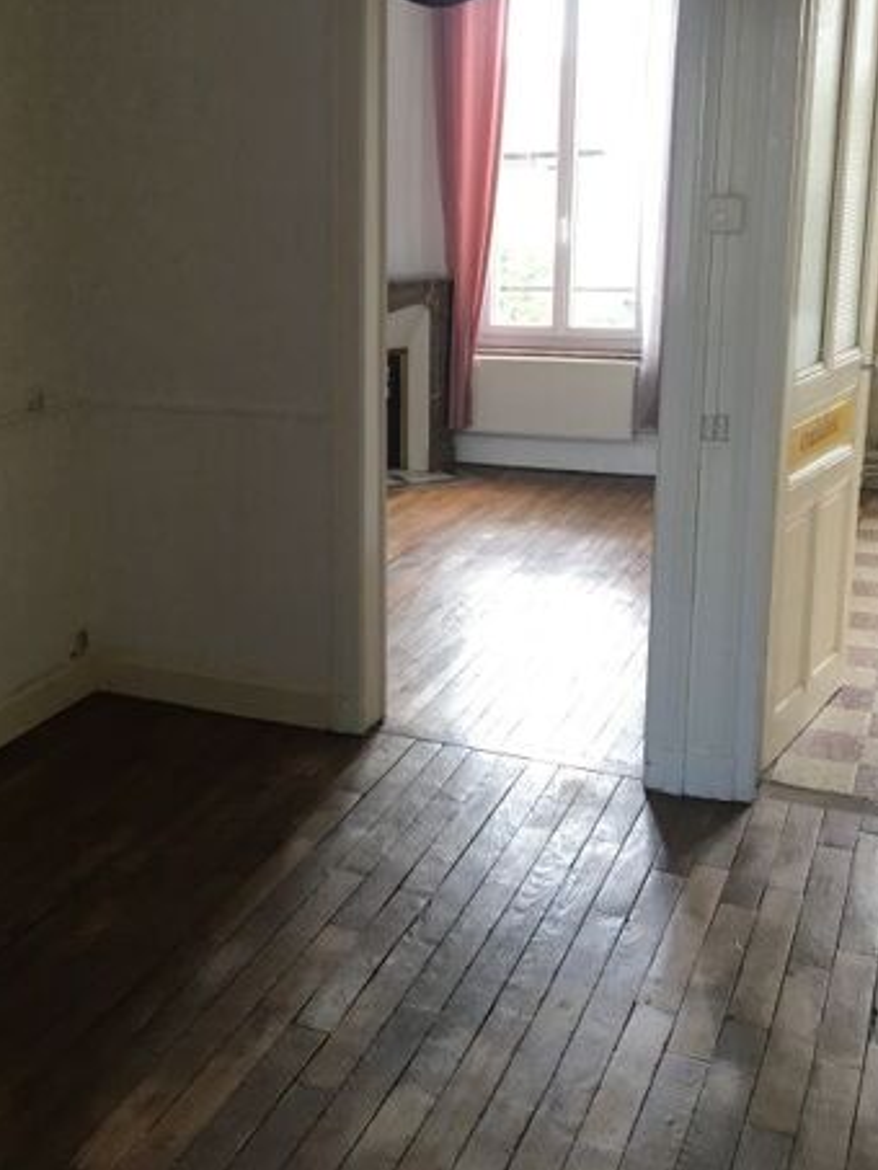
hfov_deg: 34.7
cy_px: 511
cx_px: 276
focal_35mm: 41
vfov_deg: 45.7
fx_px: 1386
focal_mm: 4.15
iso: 40
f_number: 2.2
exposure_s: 1/33
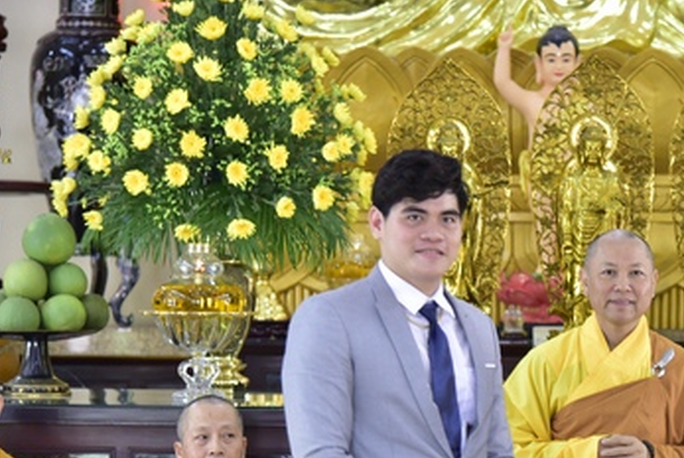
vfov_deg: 9.4
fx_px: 2776
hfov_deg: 13.9
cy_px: 417
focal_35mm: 146
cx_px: 621
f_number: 4
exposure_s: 1/40
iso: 800
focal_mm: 78
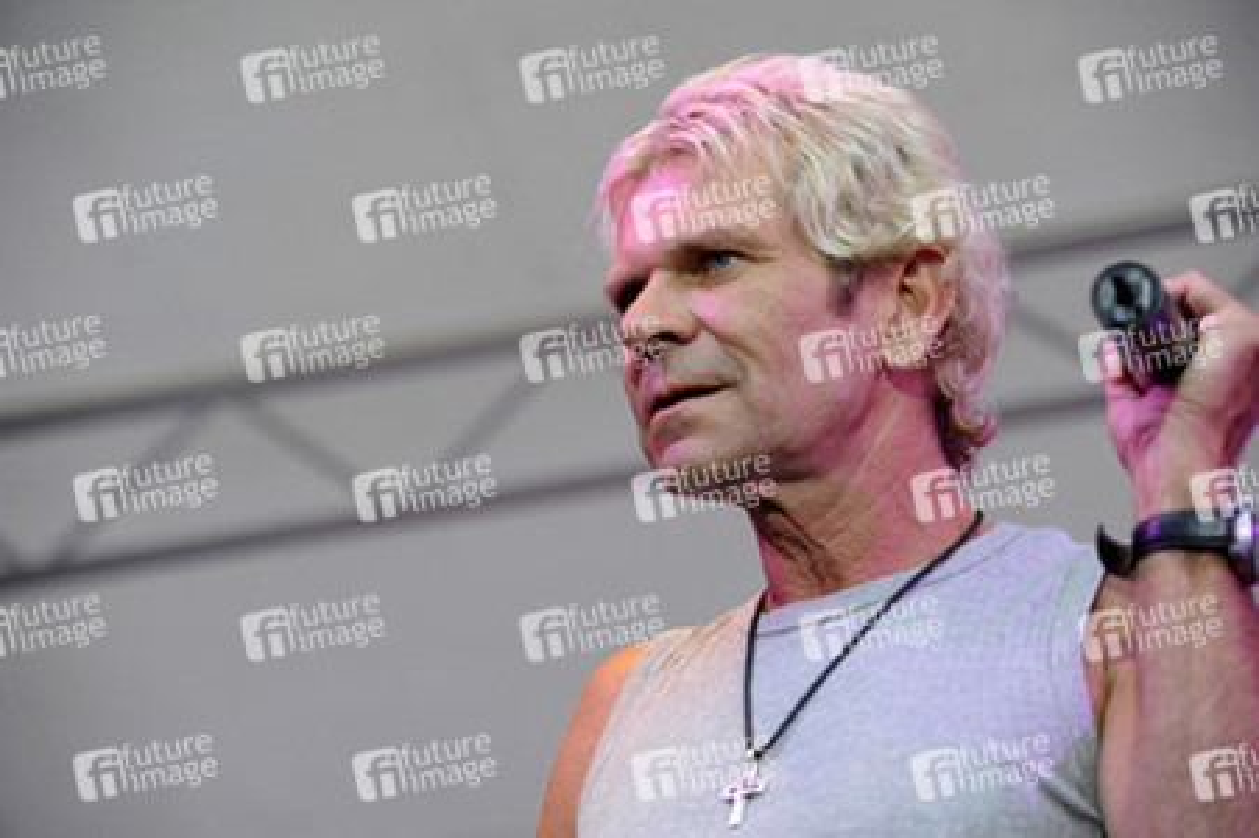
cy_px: 419
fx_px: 3669
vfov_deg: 13.0
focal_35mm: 105
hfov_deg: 19.5
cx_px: 630
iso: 2000
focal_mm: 105
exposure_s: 1/125
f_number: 5
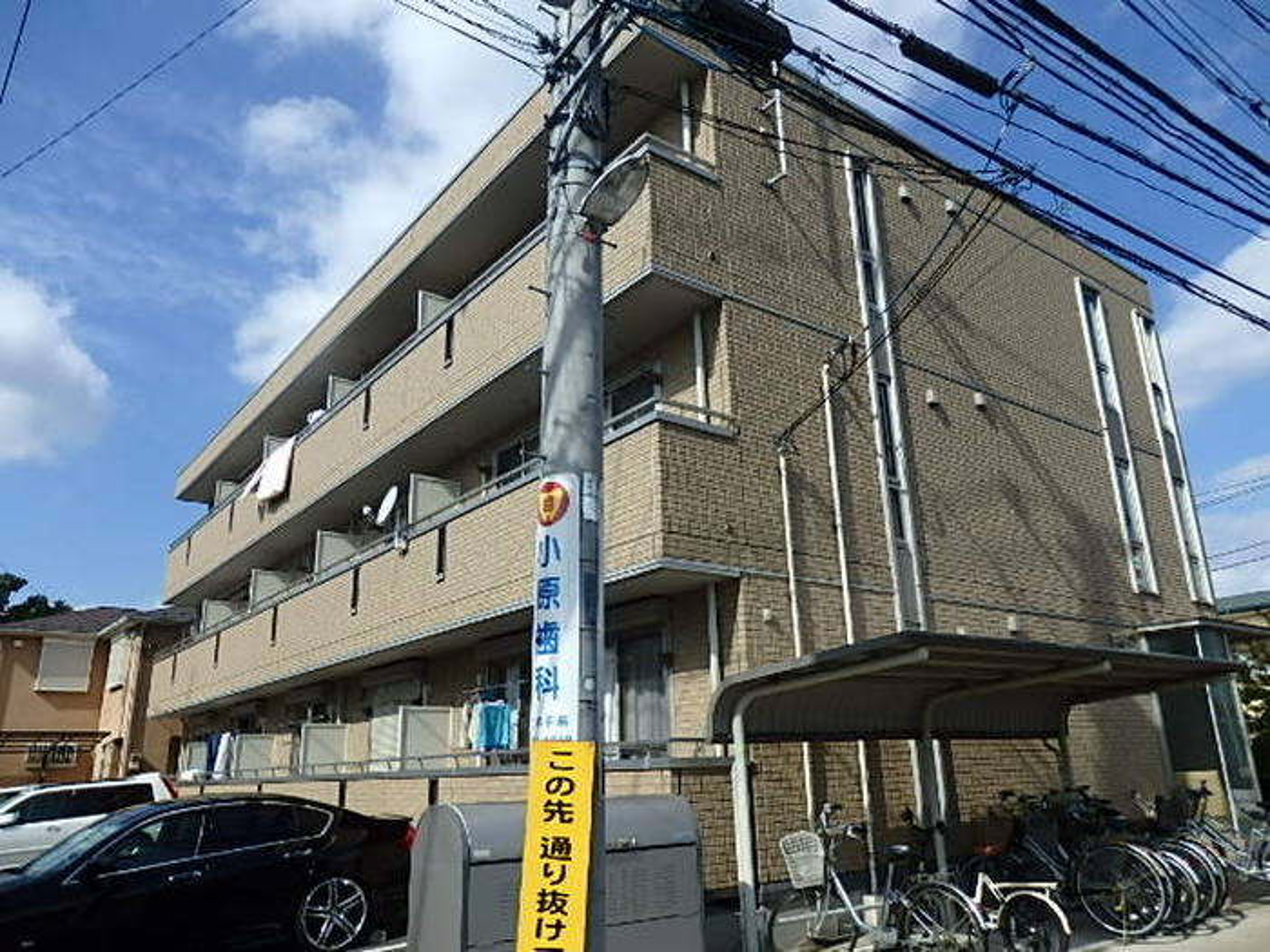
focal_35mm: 25
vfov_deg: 54.9
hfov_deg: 69.4
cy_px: 476
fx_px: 917
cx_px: 635
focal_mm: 4.5
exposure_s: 1/250
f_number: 8.7
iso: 125
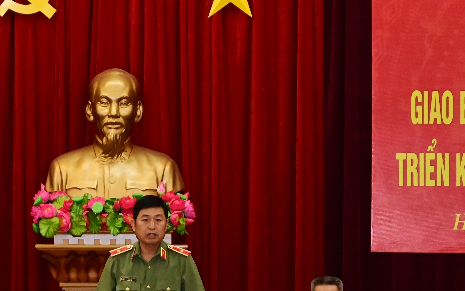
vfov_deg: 6.7
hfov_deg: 10.6
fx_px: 2497
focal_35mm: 197
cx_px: 141
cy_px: 231
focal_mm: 75
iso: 4000
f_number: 5.3
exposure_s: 1/250
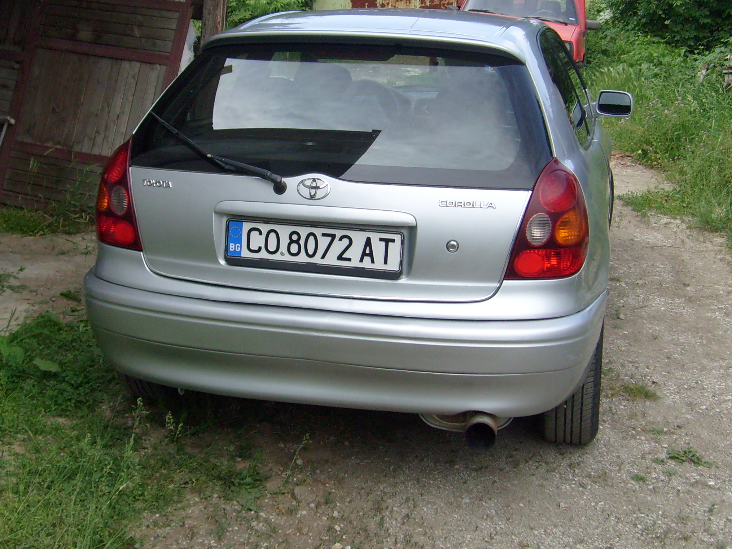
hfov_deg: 36.1
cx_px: 320
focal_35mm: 53
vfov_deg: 27.4
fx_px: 1121
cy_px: 195
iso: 80
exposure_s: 1/90
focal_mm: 5.8
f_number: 7.1
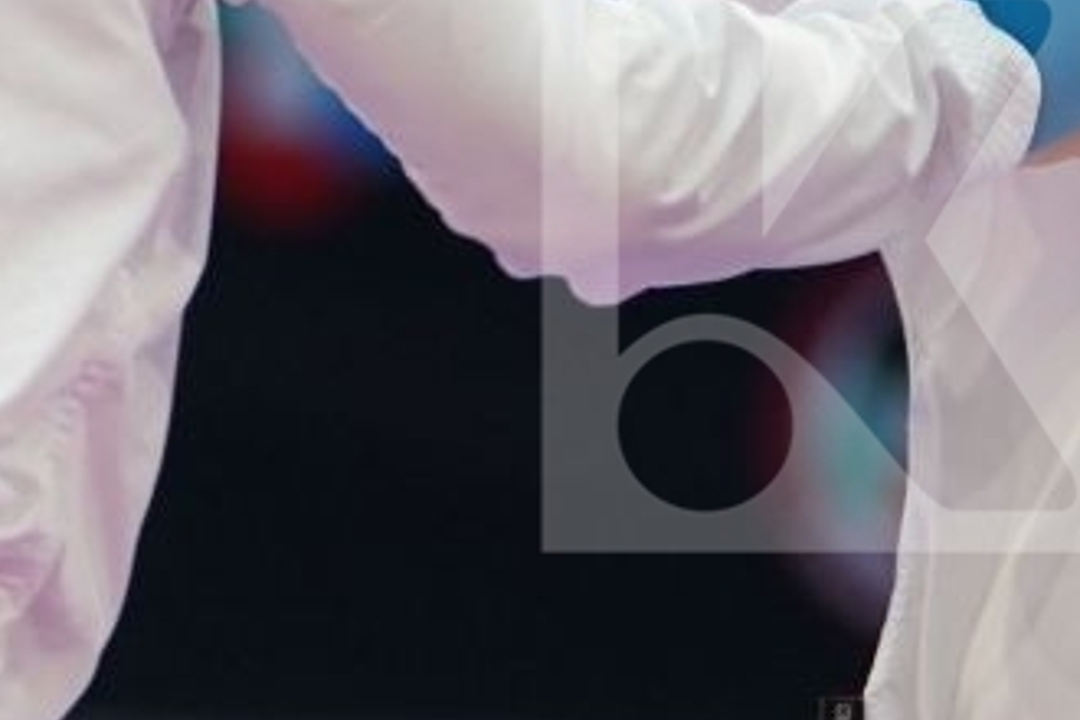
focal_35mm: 933
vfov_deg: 1.5
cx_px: -262
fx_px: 27988
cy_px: 255
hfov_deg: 2.2
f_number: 2.8
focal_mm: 171
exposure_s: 1/1000
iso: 1600
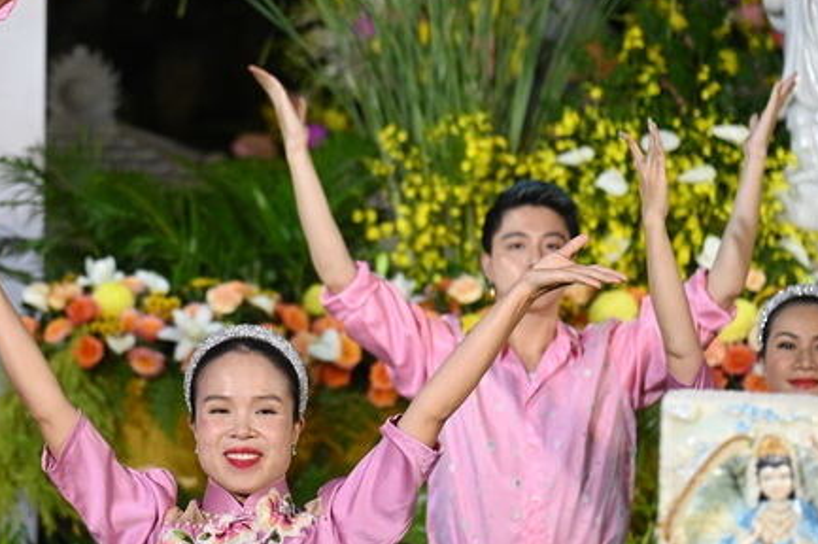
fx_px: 4087
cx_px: 293
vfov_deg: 7.6
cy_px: 276
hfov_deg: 11.4
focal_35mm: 180
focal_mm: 120
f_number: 4
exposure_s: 1/250
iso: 4000
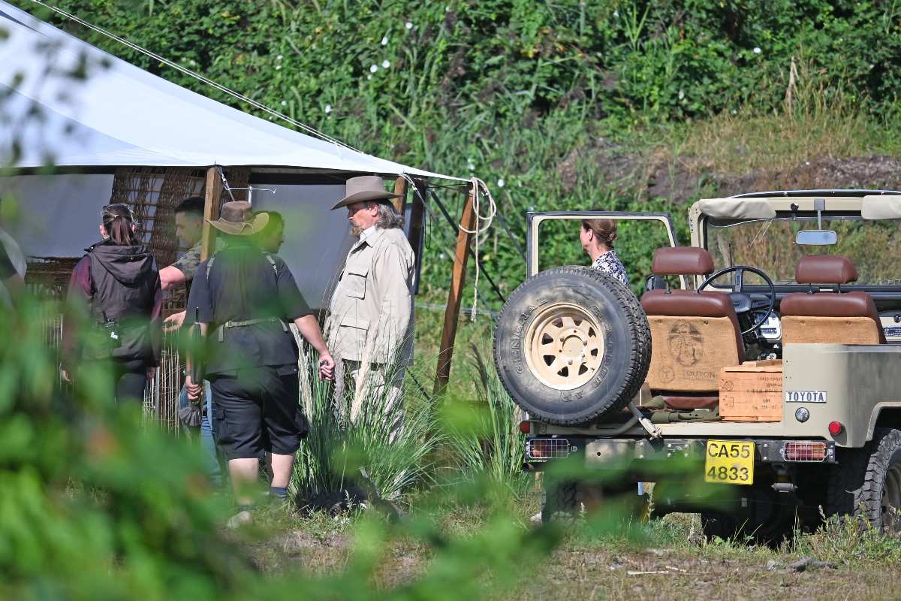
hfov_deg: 5.5
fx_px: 9385
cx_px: 450
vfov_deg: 3.7
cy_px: 300
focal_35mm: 375
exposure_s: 1/2500
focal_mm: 250
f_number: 6.3
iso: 500
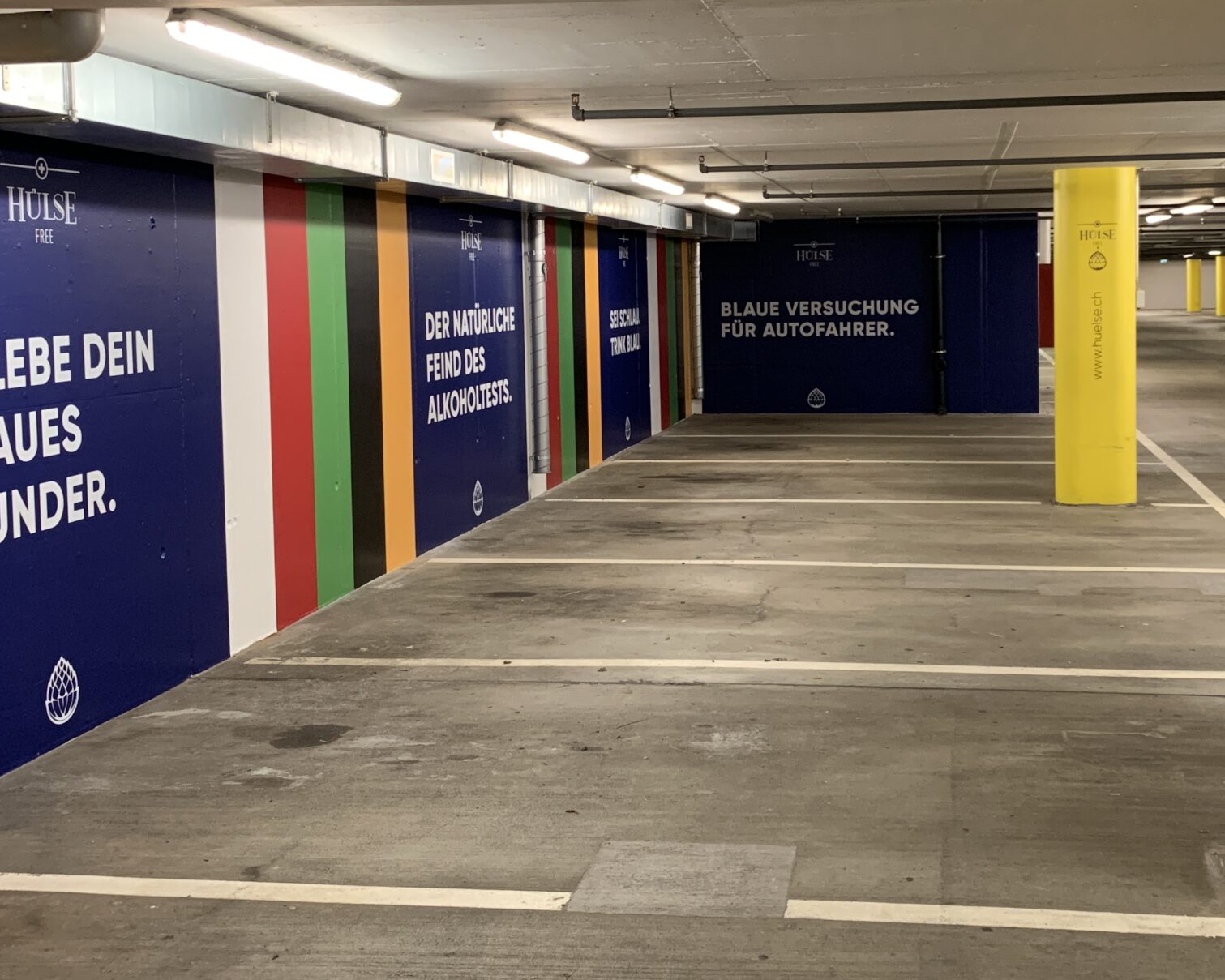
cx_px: 720
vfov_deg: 34.7
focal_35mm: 43
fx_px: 1559
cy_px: 373
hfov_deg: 42.7
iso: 250
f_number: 1.8
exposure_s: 1/50
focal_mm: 4.25
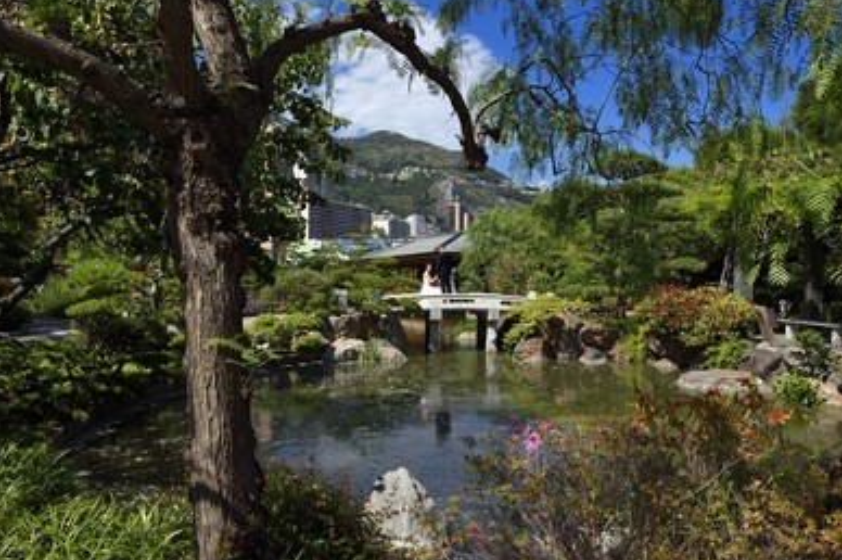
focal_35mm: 26
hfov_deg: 69.4
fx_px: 608
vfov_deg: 49.5
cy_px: 291
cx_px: 412
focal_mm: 24
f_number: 11
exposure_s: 1/200
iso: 200
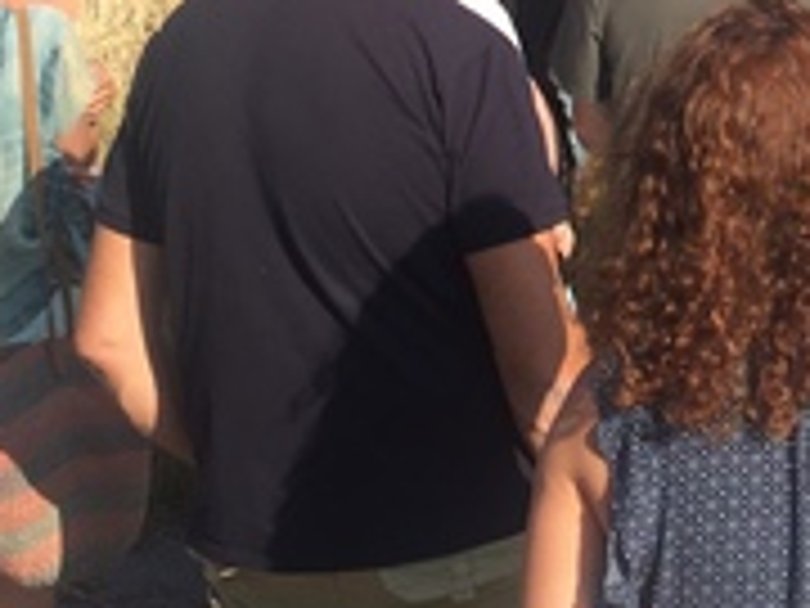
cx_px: 936
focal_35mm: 100
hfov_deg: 18.7
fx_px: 2340
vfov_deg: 14.1
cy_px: -223
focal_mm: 4.15
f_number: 2.2
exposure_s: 1/1163
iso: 32
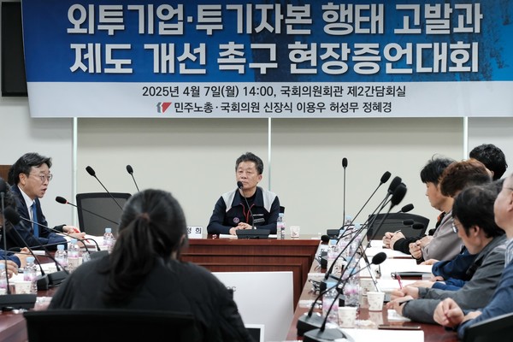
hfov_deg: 15.2
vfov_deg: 10.2
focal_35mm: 135
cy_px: 171
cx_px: 256
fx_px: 1924
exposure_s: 1/125
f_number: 6.4
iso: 6400
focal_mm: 90
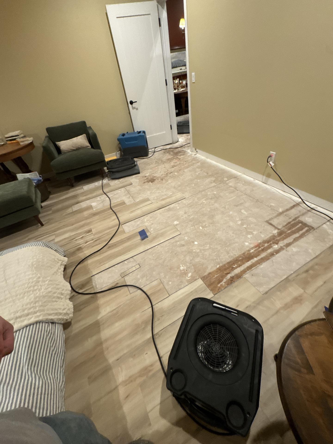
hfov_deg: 85.7
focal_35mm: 14
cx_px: 166
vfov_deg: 102.1
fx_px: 180
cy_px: 222
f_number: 2.2
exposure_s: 1/60
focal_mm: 2.22
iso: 400
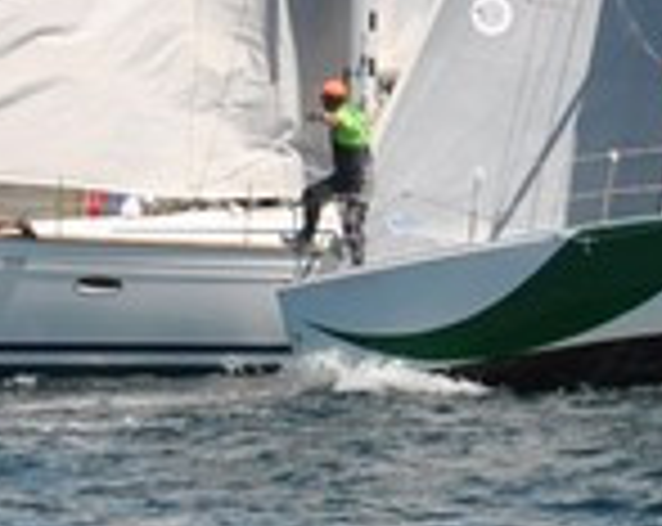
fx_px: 8263
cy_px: -254
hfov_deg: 4.6
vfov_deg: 3.6
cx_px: 252
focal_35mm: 423
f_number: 8
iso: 100
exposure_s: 1/250
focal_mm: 55
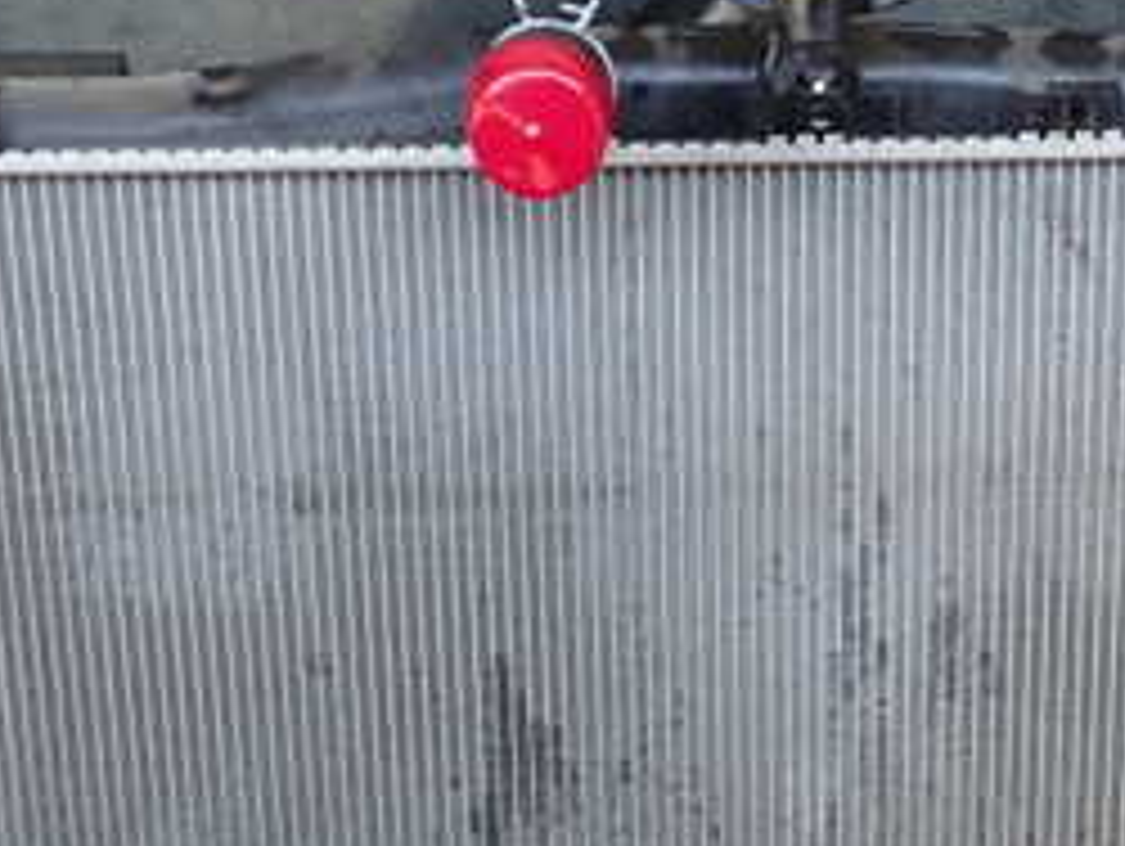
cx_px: 774
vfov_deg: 20.4
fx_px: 2342
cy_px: 585
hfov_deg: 26.8
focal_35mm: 72
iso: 100
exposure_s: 1/60
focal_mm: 5.4
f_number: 2.3
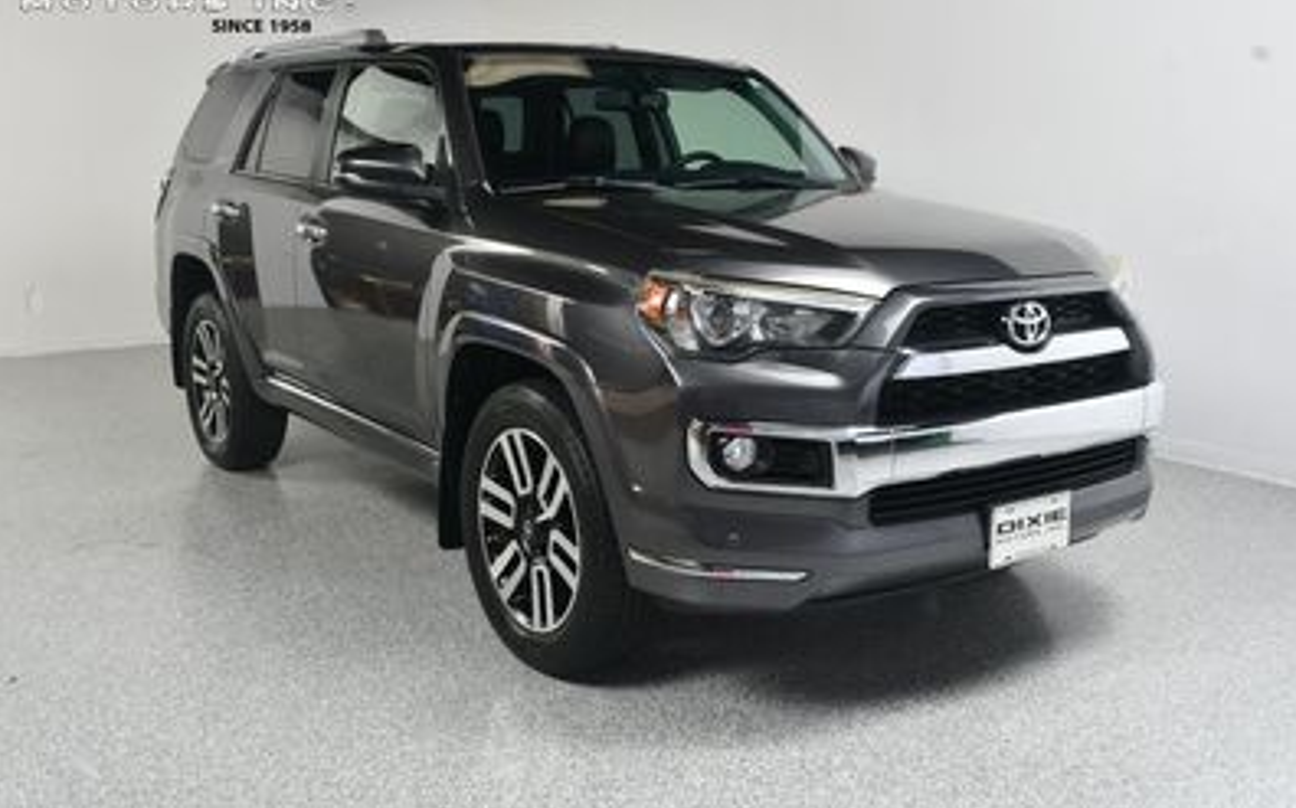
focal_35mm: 35
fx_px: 1236
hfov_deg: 55.4
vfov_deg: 36.2
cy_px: 376
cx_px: 648
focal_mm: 23
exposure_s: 1/160
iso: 100
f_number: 9
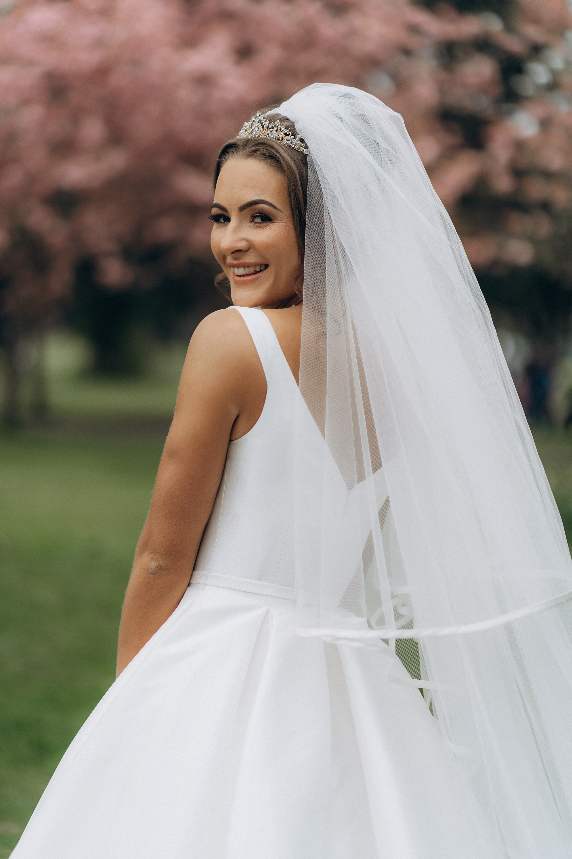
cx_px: 286
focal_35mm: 85
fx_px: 2026
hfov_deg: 16.1
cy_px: 430
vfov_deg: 23.9
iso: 200
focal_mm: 85
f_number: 2
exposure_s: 1/2000
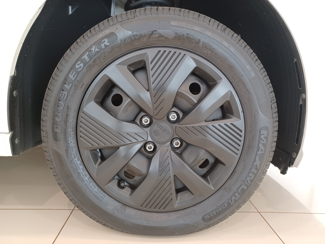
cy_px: 122
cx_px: 162
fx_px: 235
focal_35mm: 25
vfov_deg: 54.9
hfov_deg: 69.4
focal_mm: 4.6
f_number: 1.8
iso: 400
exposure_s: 1/30
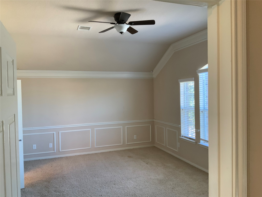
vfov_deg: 48.2
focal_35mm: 29
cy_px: 98
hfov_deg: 61.7
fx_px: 219
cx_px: 131
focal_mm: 3
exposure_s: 1/60
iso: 64
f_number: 1.8
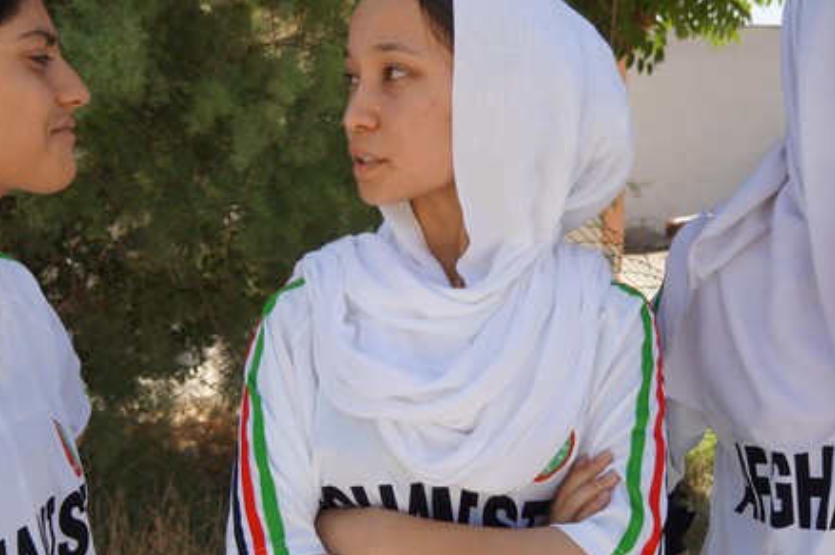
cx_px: 410
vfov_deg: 26.8
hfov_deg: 39.6
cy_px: 376
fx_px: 1159
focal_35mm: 50
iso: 100
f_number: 4.5
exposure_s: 1/400
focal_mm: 18
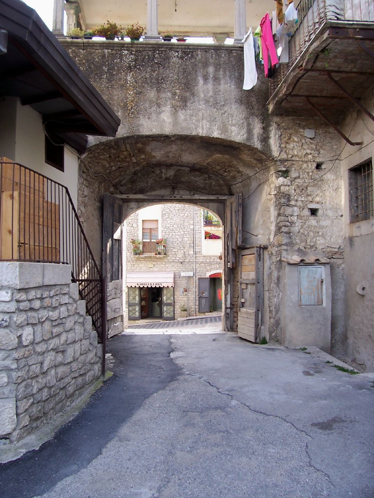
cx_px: 187
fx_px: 490
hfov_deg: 41.8
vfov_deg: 54.0
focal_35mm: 34
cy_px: 249
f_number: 2.7
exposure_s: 1/180
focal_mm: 5.6
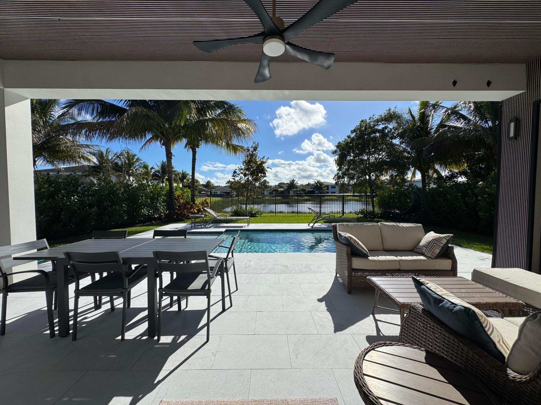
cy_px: 202
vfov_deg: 85.7
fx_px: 219
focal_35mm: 14
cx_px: 270
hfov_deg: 102.1
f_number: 2.2
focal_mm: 2.22
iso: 40
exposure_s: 1/4132
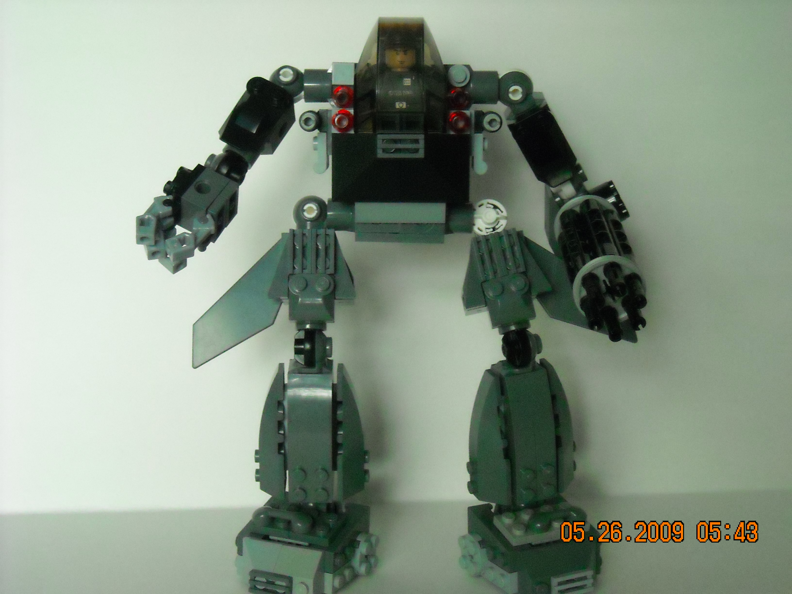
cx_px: 396
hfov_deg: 25.7
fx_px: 1739
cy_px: 297
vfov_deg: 19.4
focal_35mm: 76
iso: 800
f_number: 3.9
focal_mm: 12.3
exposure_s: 1/91
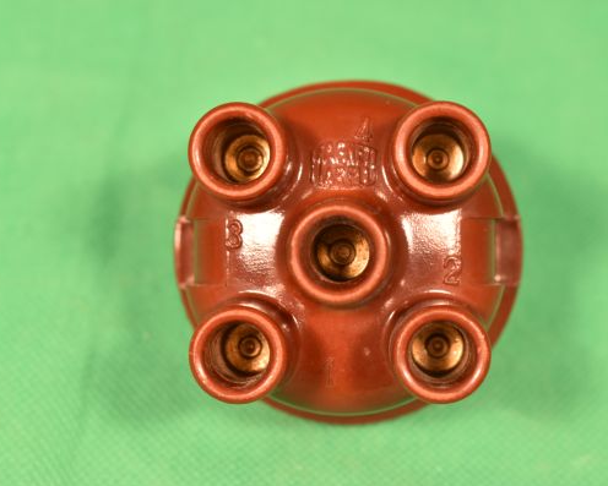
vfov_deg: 16.4
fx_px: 1684
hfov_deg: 20.5
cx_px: 349
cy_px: 244
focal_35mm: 94
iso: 400
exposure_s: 1/100
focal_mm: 55
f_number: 8
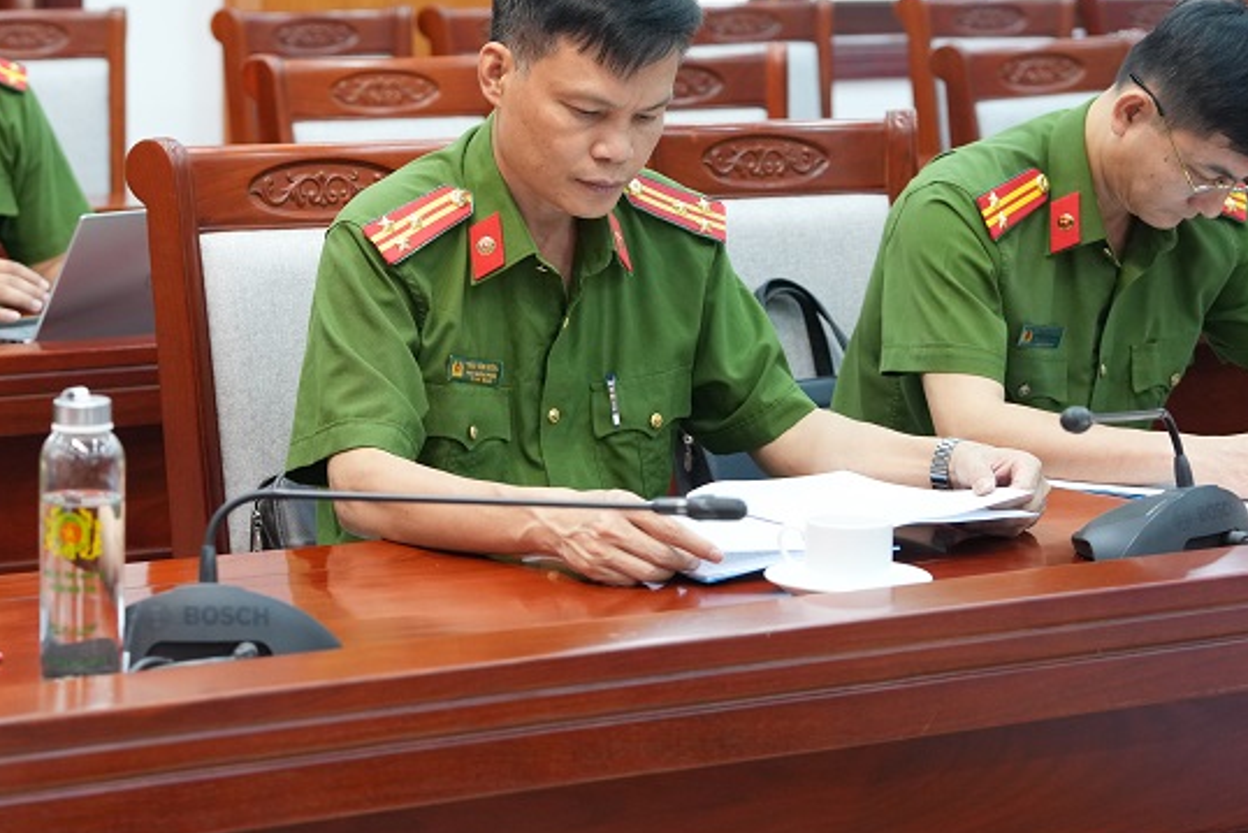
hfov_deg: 20.9
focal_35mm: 97
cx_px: 327
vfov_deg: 14.1
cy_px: 241
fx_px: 3363
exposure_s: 1/125
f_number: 2.8
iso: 1600
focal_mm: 51
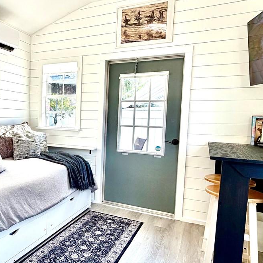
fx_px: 258
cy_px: 136
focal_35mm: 30
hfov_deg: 51.2
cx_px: 59
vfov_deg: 54.0
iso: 40
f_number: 2.2
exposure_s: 1/124
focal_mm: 2.22
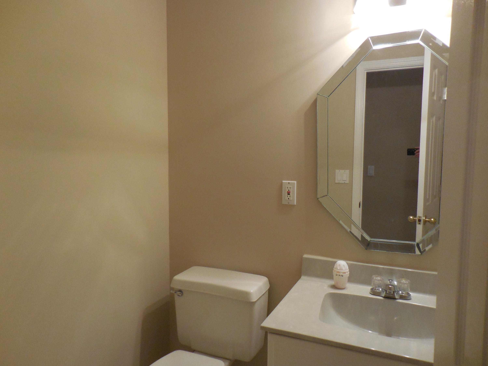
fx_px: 352
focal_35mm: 25
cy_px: 183
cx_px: 244
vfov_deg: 54.9
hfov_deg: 69.4
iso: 360
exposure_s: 1/30
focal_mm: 4.5
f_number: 3.3
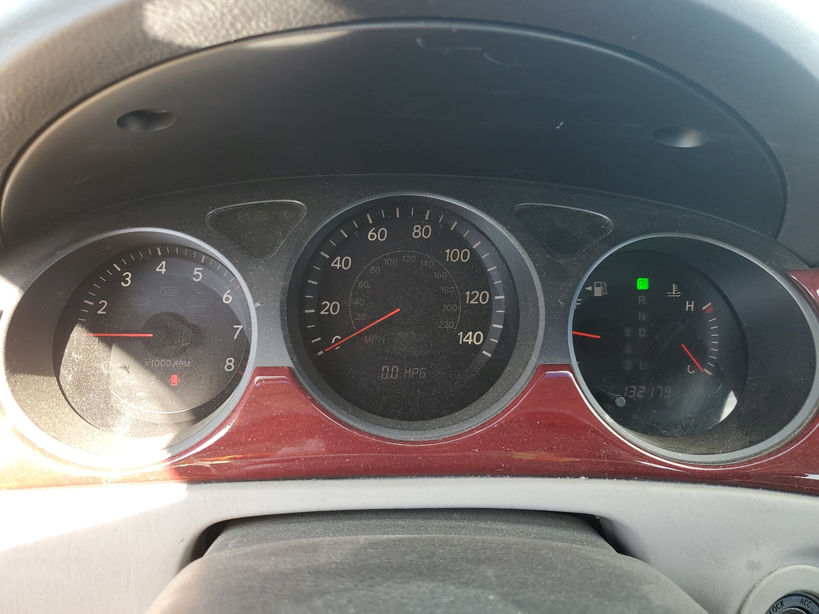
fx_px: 615
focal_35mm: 26
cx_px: 410
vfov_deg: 53.1
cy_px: 307
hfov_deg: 67.3
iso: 55
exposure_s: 1/120
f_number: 1.5
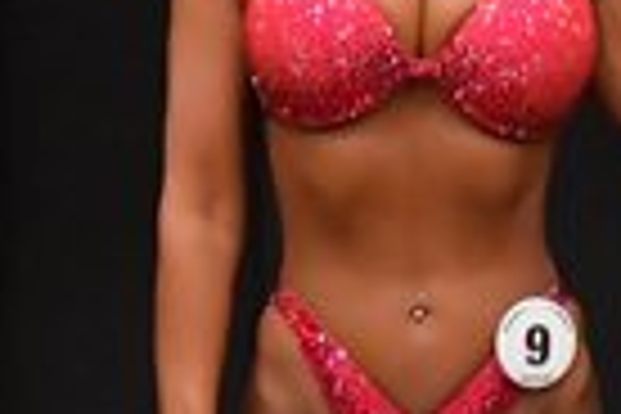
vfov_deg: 1.0
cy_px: 518
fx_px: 24683
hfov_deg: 1.4
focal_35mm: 1431
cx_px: 416
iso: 6400
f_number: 5.6
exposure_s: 1/400
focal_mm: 170
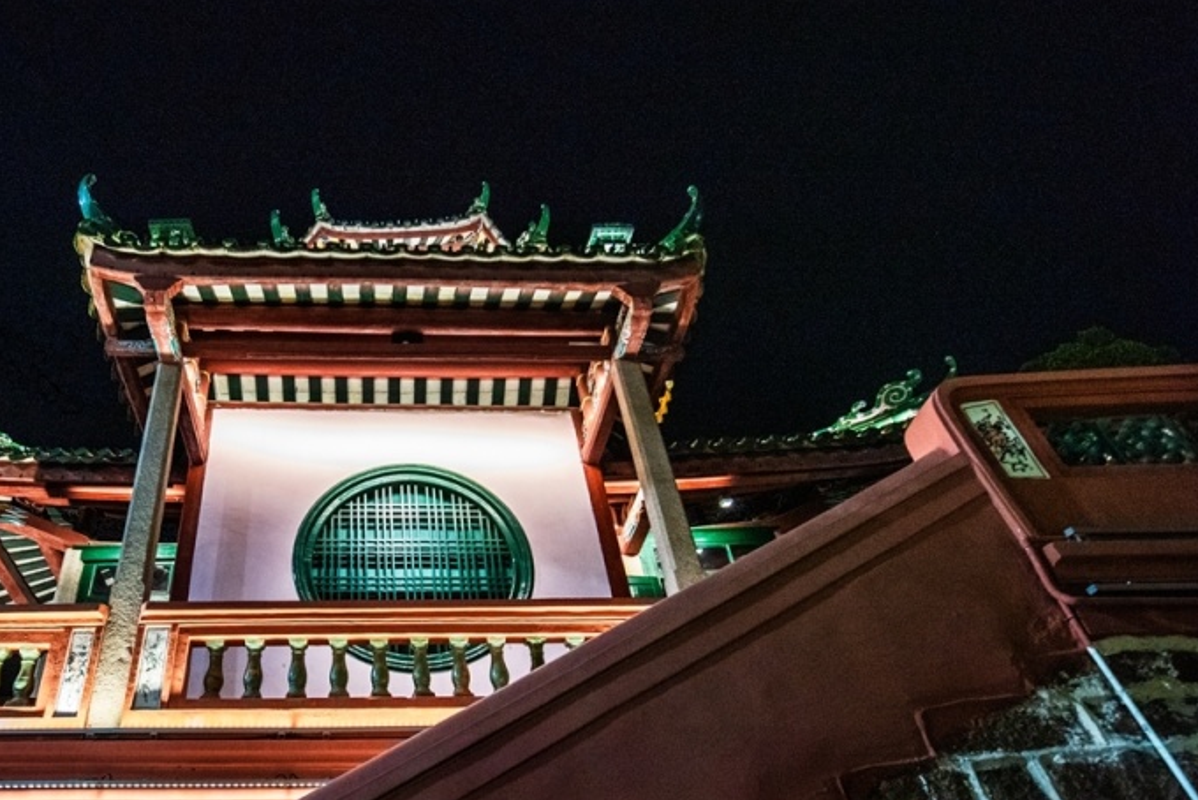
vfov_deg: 52.8
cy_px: 478
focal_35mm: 24
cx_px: 393
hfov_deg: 71.4
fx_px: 799
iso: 2500
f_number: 5.6
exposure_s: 1/80
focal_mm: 17
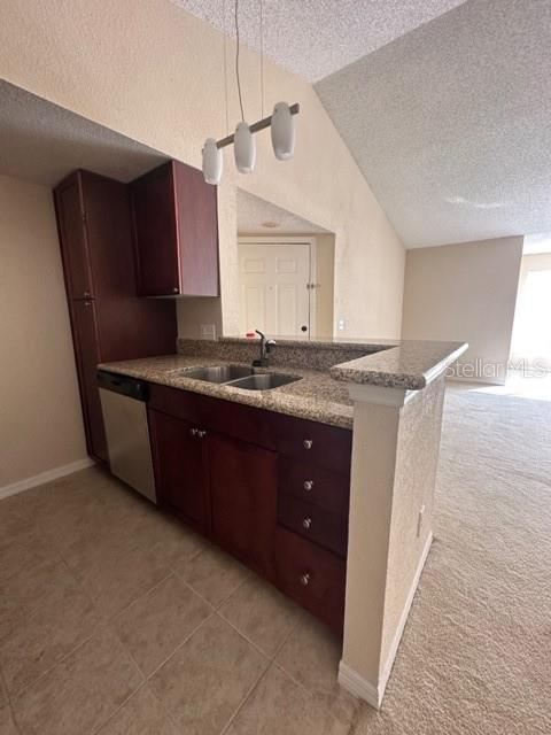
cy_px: 368
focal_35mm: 14
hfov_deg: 85.7
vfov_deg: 102.1
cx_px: 276
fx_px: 297
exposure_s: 1/99
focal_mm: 2.22
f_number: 2.2
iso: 160
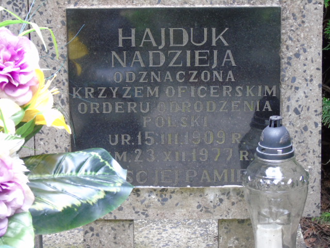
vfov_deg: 10.4
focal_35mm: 142
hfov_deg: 13.9
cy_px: 124
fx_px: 1354
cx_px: 165
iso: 400
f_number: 4.7
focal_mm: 25
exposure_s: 1/100
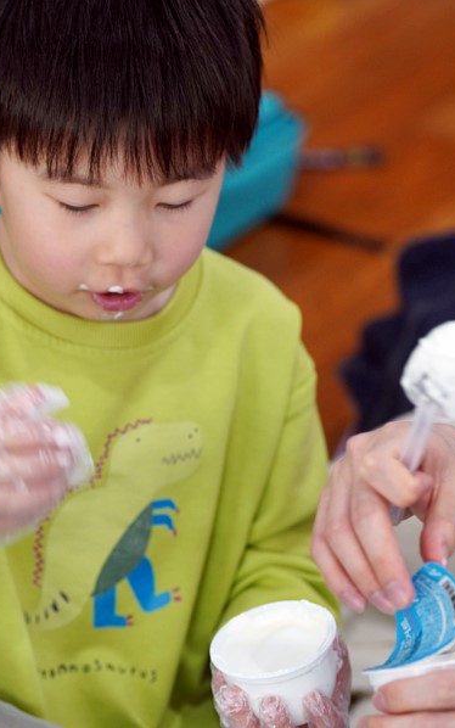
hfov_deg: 8.4
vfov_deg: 13.5
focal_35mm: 155
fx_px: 3074
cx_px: 66
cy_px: 364
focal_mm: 101
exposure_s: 1/160
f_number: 4
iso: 1250
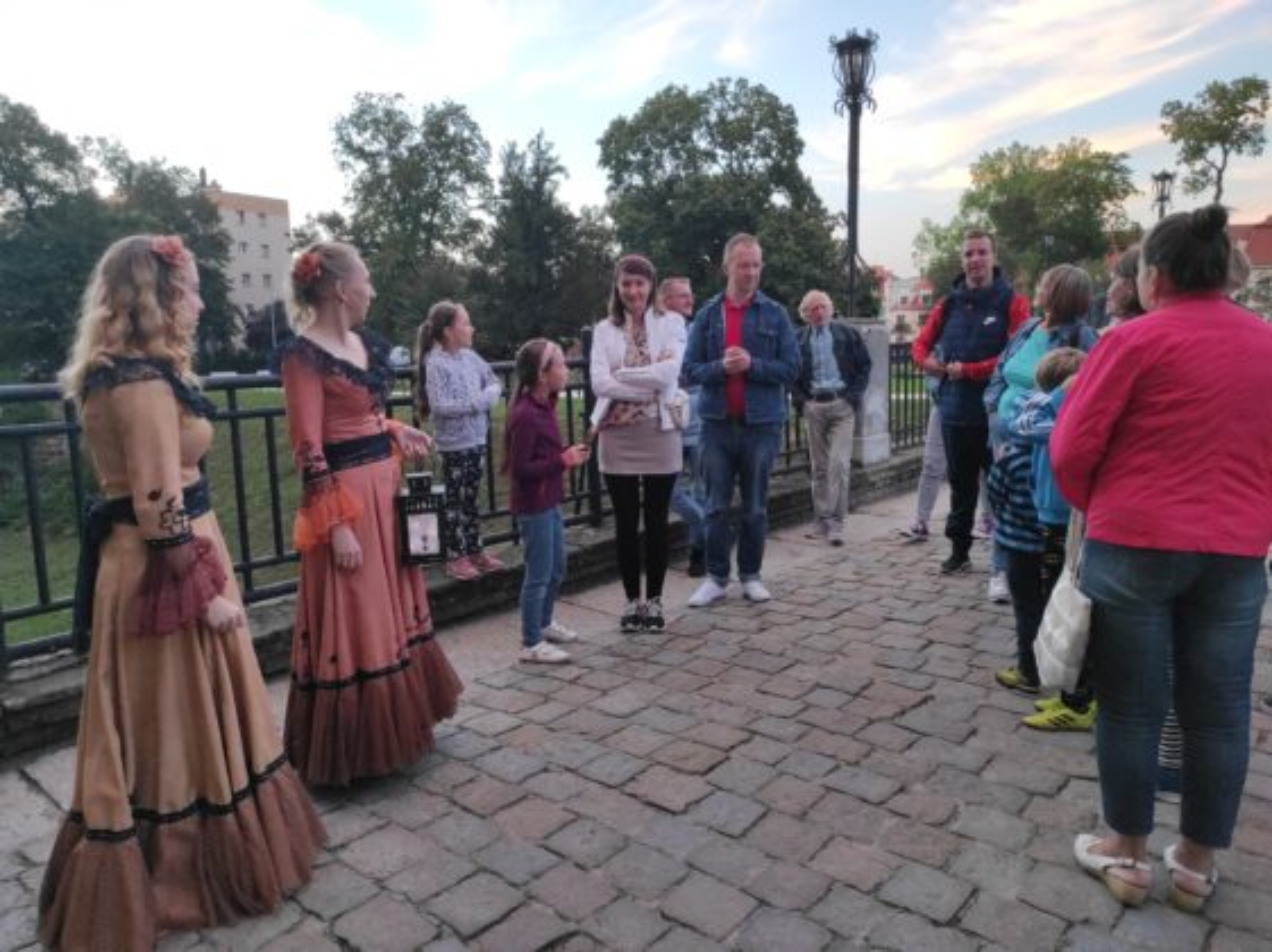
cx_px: 636
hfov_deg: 69.4
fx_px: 918
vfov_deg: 54.8
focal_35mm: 25
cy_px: 476
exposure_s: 1/100
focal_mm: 5.43
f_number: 1.89
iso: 176
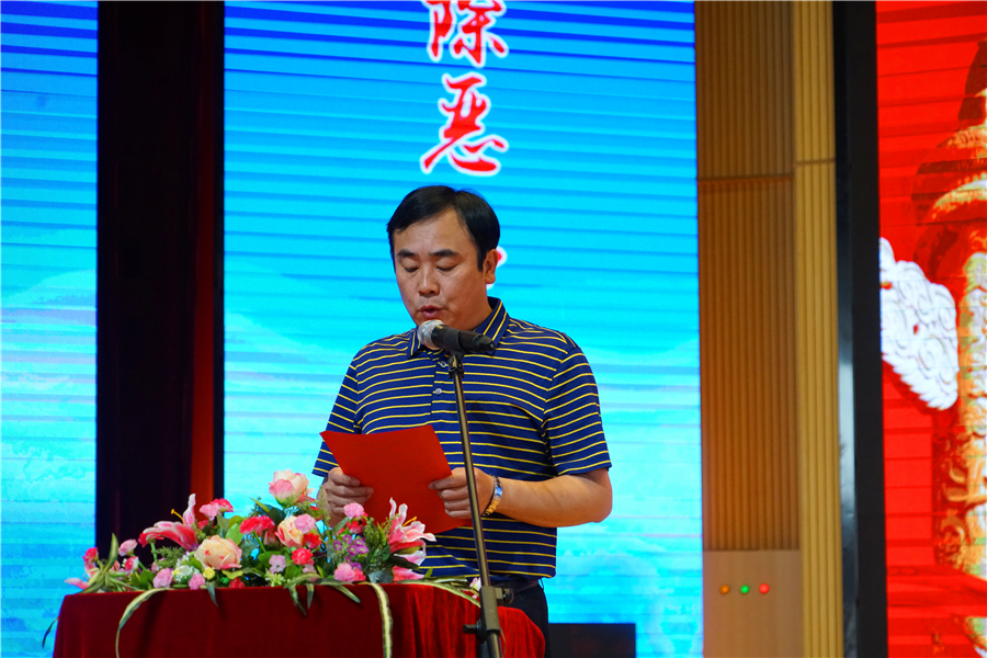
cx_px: 494
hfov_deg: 17.1
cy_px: 329
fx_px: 3290
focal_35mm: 120
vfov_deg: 11.4
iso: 3200
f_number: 6.3
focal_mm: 120
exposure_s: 1/320
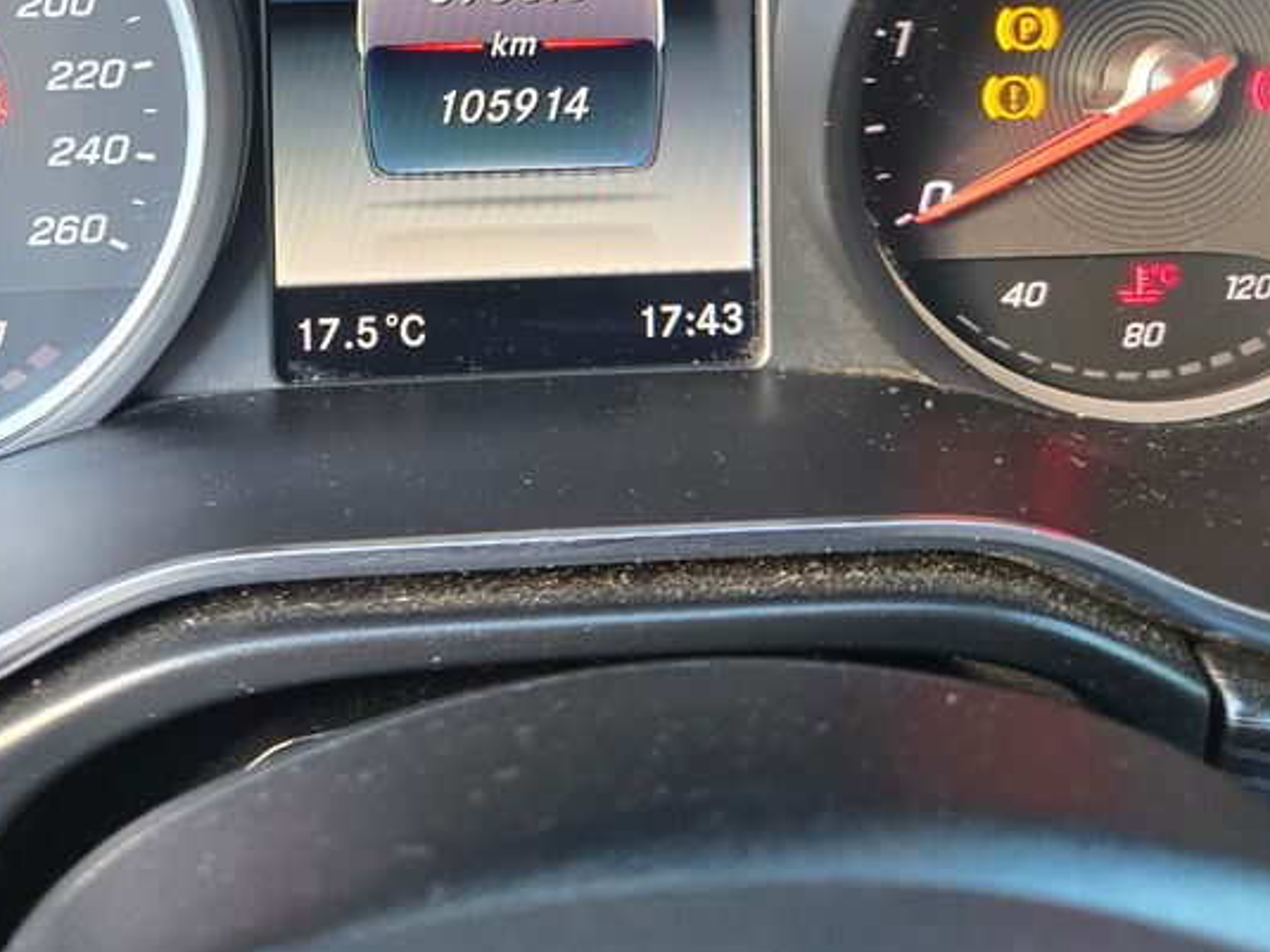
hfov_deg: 42.2
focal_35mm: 44
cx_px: 387
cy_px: 52
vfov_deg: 31.0
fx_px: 1614
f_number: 1.8
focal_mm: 5.4
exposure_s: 1/67
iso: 160
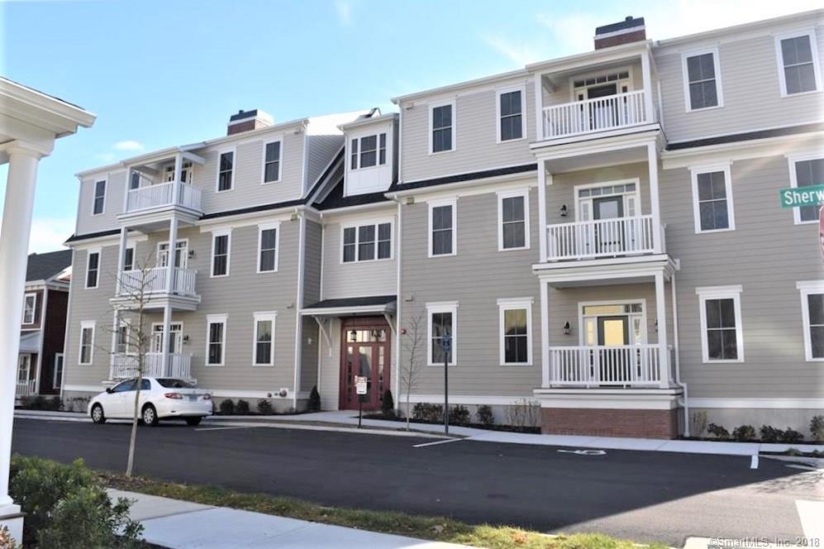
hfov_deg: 67.4
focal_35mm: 27
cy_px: 274
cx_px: 412
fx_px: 618
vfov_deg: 47.9
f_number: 8
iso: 200
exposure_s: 1/250
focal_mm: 18
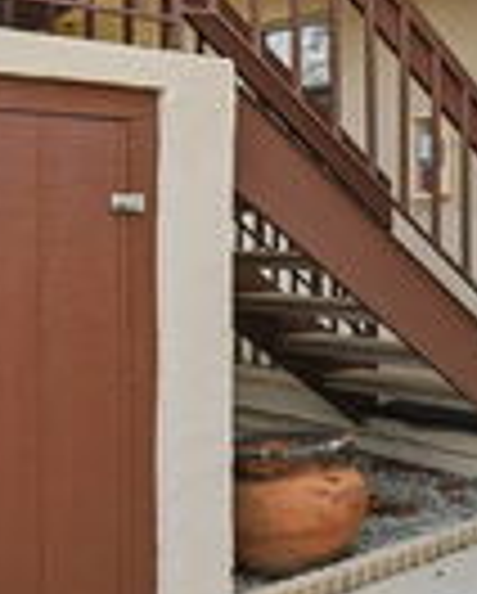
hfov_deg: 24.8
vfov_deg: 32.1
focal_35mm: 58
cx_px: 504
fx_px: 1021
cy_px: 194
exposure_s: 1/2000
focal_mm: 16
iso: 500
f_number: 7.1
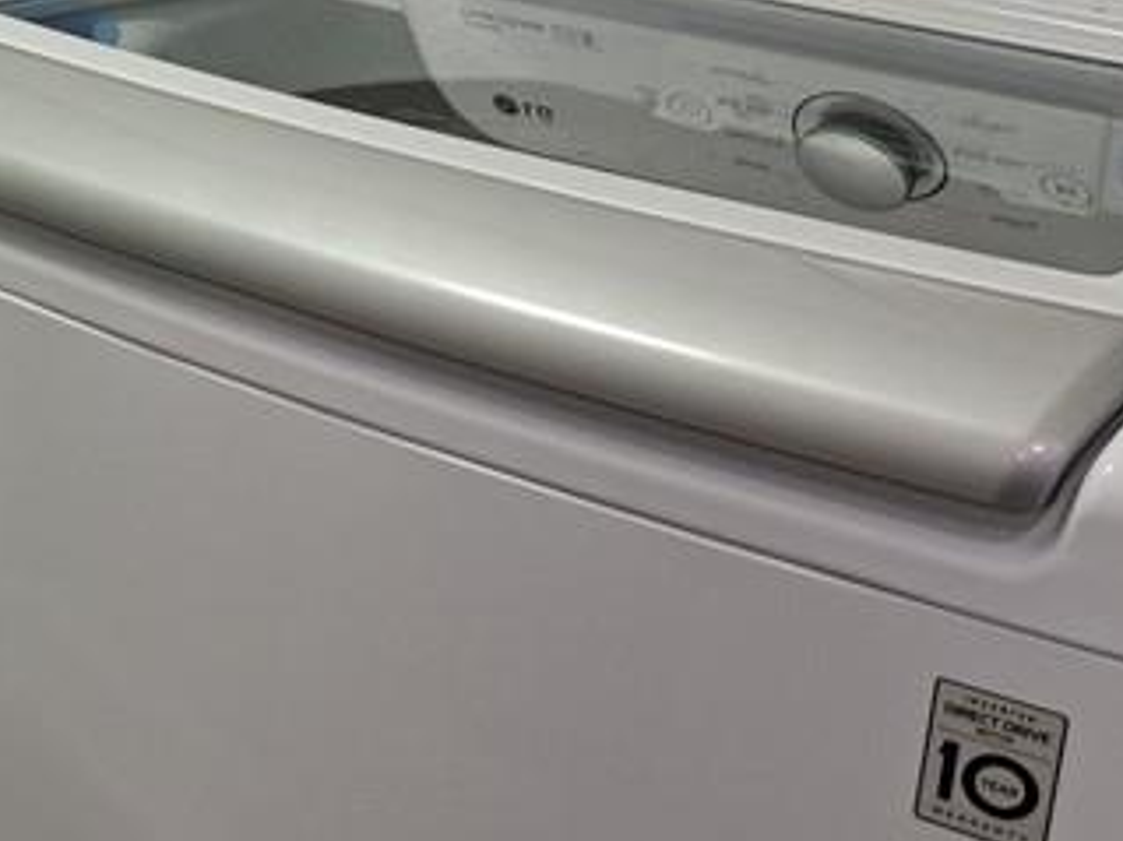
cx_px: -521
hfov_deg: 21.6
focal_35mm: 77
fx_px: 2497
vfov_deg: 18.7
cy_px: 53
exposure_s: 1/60
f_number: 1.8
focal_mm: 5.23
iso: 160
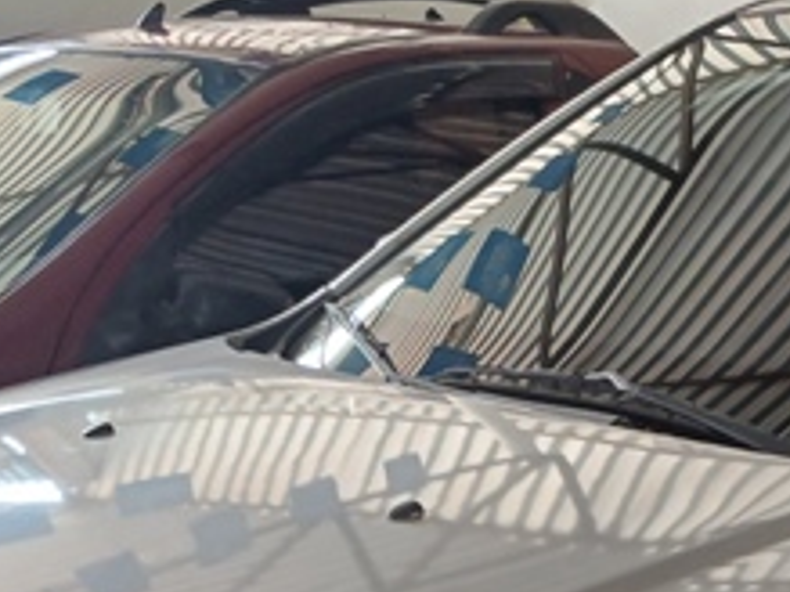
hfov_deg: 20.3
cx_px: 693
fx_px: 2167
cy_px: 801
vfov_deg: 14.8
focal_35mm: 95
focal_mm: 3.98
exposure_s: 1/60
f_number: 1.8
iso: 125
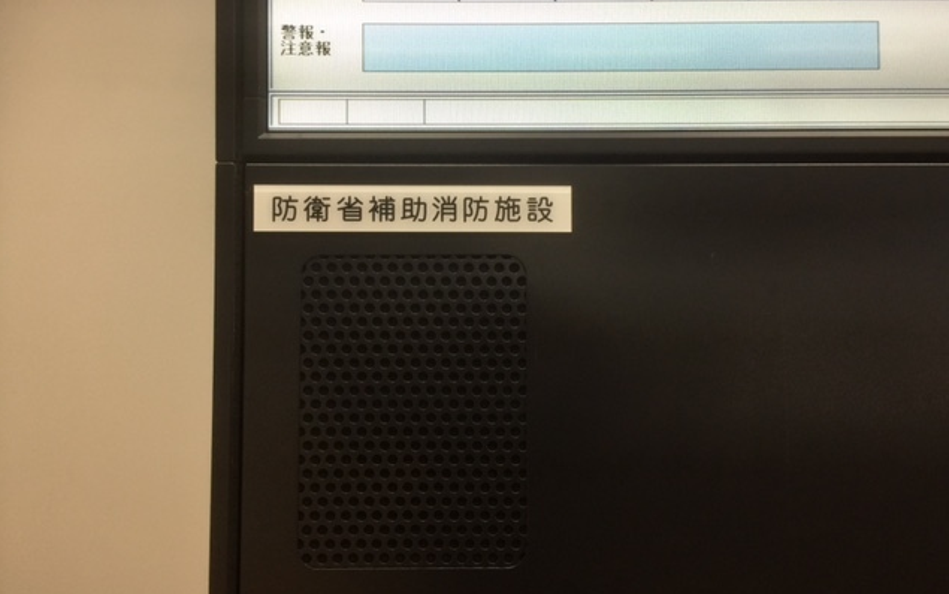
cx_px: 472
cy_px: 263
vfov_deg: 40.5
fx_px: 802
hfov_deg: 61.2
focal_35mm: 31
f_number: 2.2
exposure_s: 1/30
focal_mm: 4.15
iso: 40
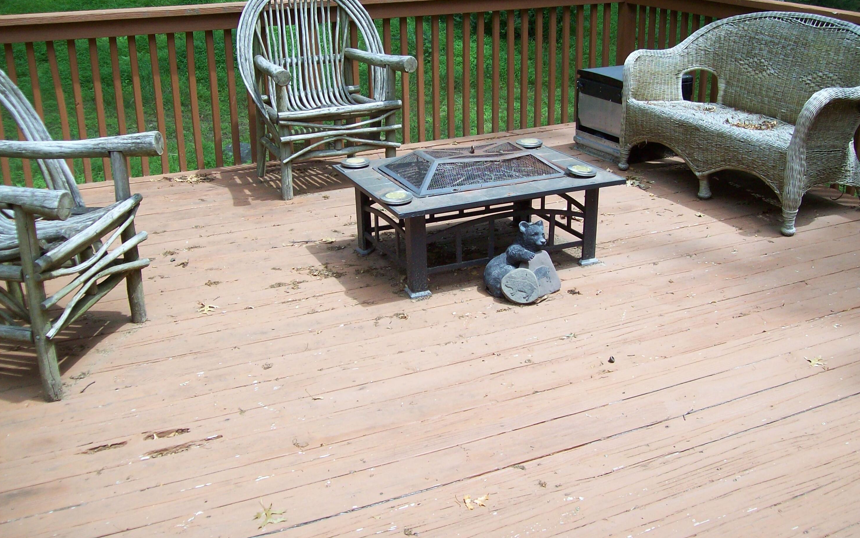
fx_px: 914
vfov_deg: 32.7
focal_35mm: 39
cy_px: 235
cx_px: 437
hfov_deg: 50.4
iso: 80
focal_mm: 6
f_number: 2.7
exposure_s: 1/269
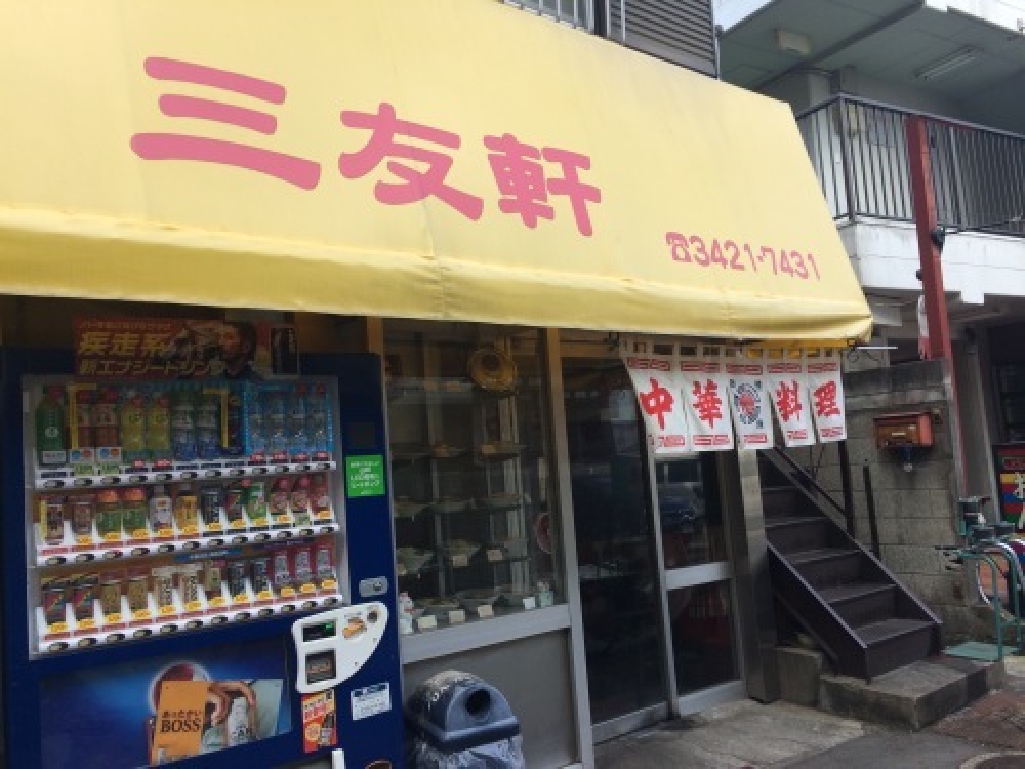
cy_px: 384
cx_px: 512
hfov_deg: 61.7
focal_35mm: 29
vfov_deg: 48.2
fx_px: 859
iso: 32
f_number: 2.2
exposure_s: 1/272
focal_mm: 4.15
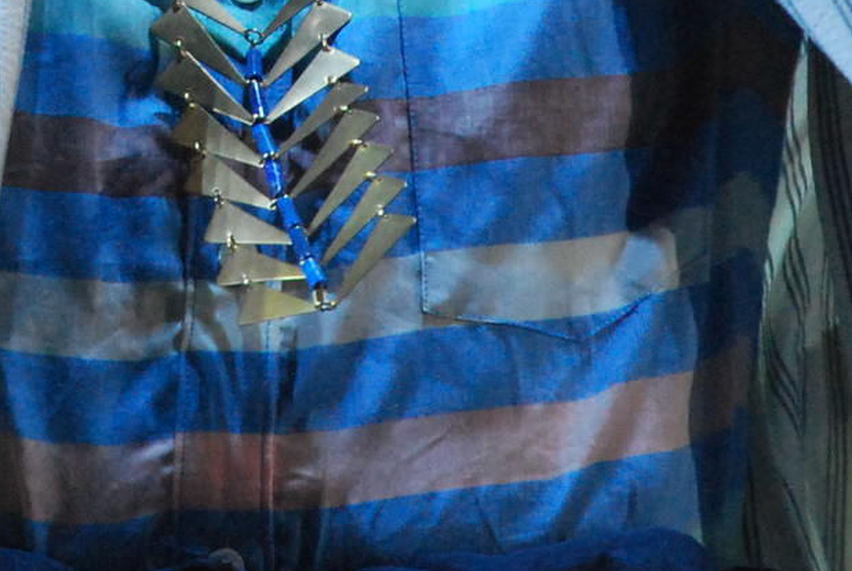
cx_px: -120
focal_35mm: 425
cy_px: -484
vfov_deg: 3.2
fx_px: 10073
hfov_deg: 4.8
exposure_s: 1/640
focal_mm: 70
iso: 1600
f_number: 6.3
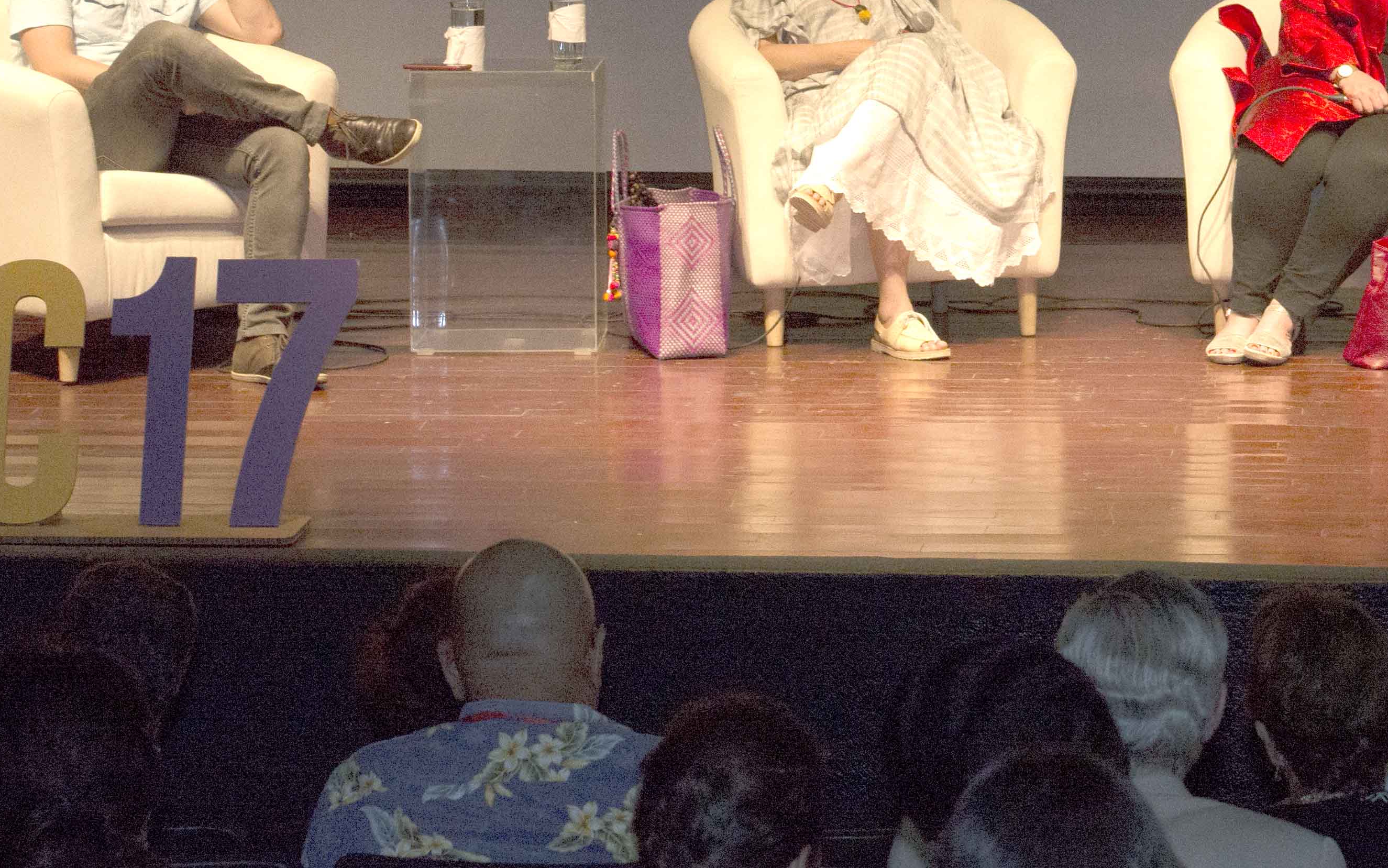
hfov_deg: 12.8
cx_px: 1211
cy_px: 26
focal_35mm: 162
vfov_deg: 8.1
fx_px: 6129
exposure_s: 1/100
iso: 3200
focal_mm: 70
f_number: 8
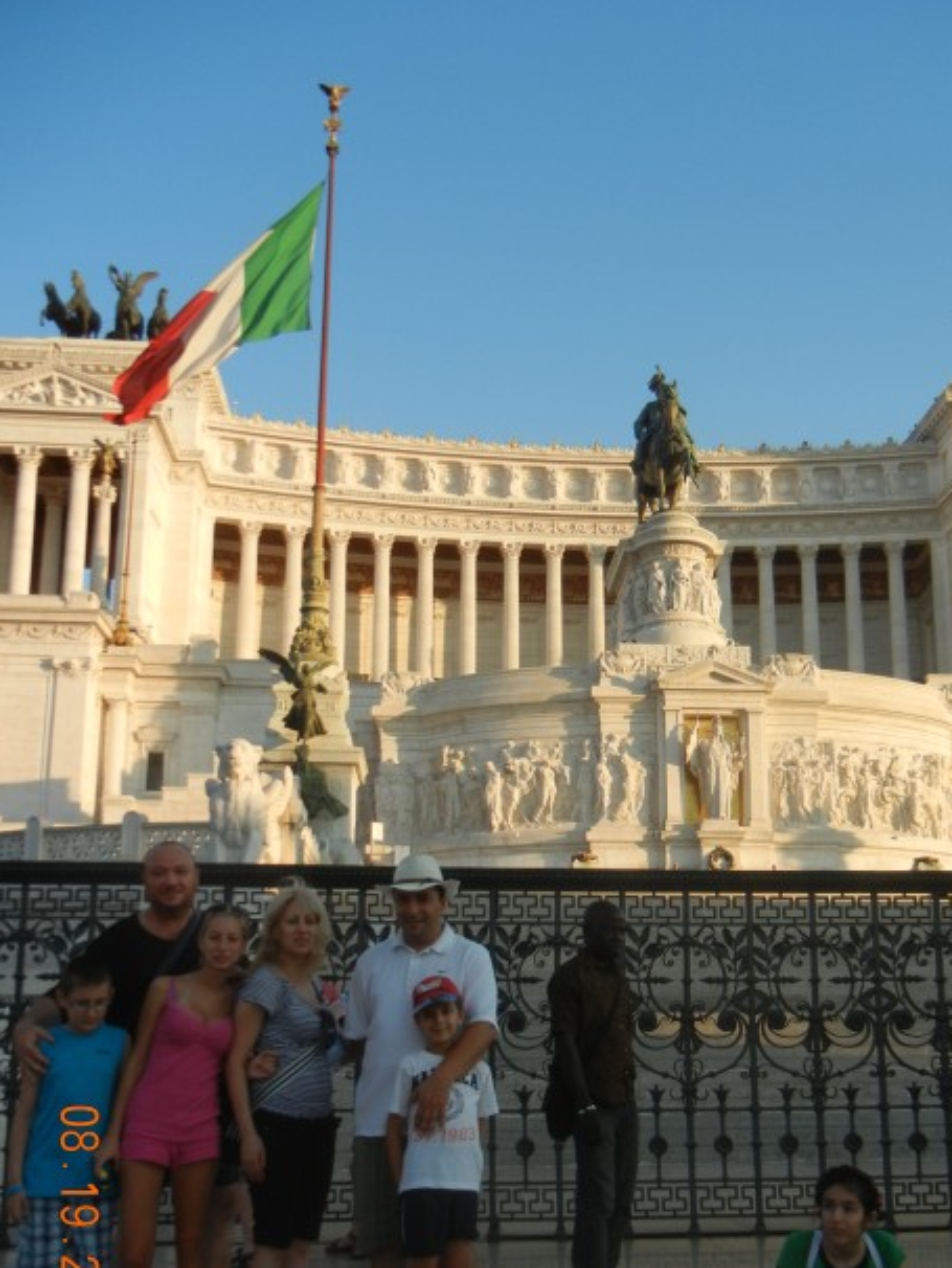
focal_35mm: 38
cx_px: 557
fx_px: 1392
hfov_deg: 37.6
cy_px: 795
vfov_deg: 48.5
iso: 160
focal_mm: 5.4
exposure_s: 1/580
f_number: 3.5
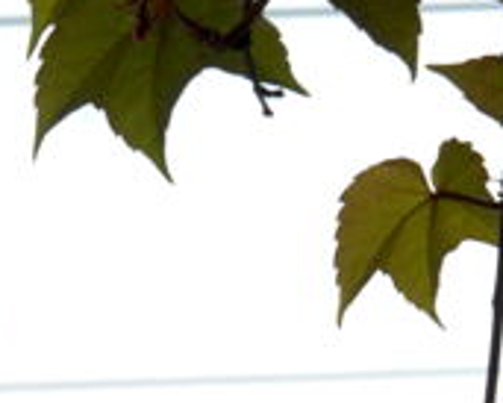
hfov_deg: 4.3
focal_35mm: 449
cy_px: 546
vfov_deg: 3.4
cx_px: 297
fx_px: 6688
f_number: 16
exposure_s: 1/80
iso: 180
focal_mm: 68
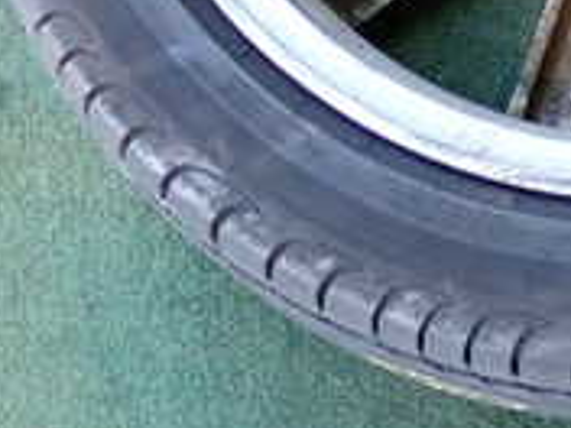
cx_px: 636
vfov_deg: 9.0
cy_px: -272
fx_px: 2639
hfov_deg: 12.1
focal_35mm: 160
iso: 500
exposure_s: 1/50
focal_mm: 8.4
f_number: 3.1
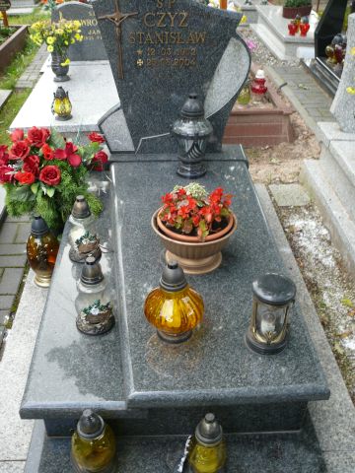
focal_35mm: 35
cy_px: 236
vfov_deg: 52.6
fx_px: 479
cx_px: 178
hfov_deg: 40.7
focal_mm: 7.4
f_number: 2.8
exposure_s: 1/60
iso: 100
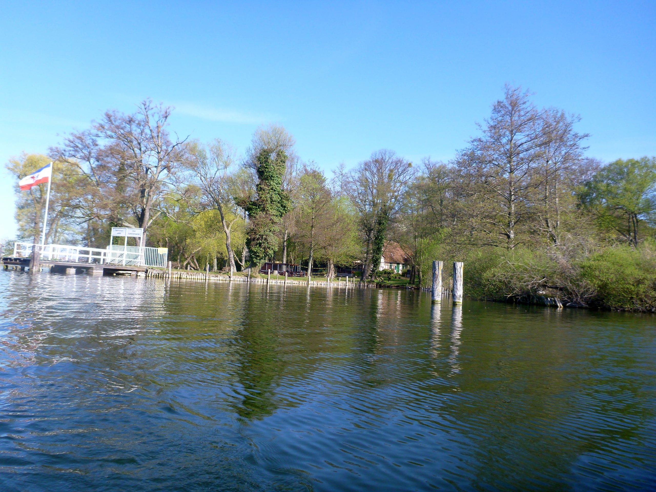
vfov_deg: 49.7
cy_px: 246
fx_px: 531
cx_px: 328
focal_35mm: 28
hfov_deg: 63.4
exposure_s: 1/400
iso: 100
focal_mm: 4.9
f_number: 3.3
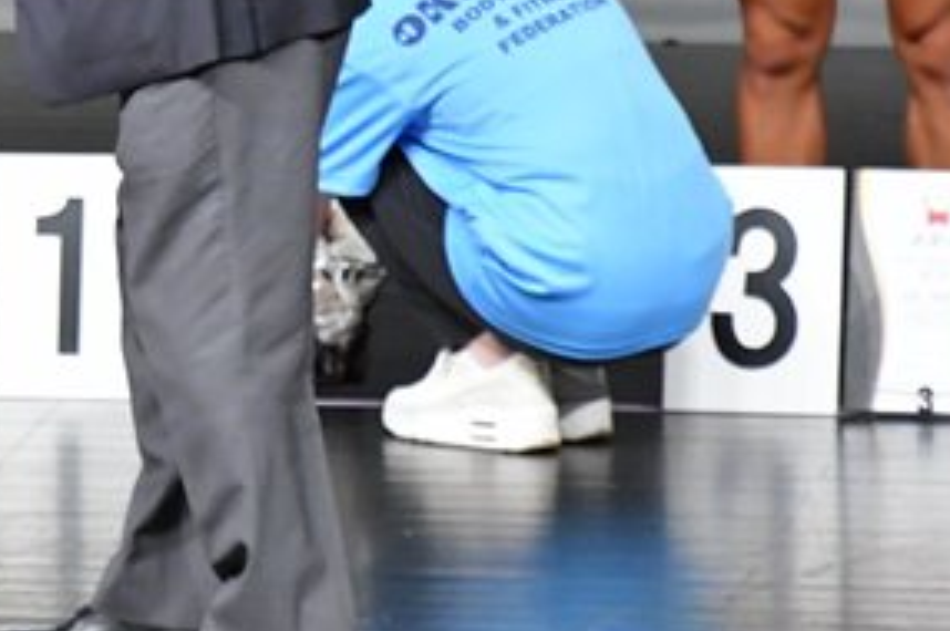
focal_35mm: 1017
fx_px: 26807
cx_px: -118
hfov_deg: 2.0
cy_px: -40
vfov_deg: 1.3
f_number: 5.6
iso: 5000
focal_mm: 250
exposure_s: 1/400
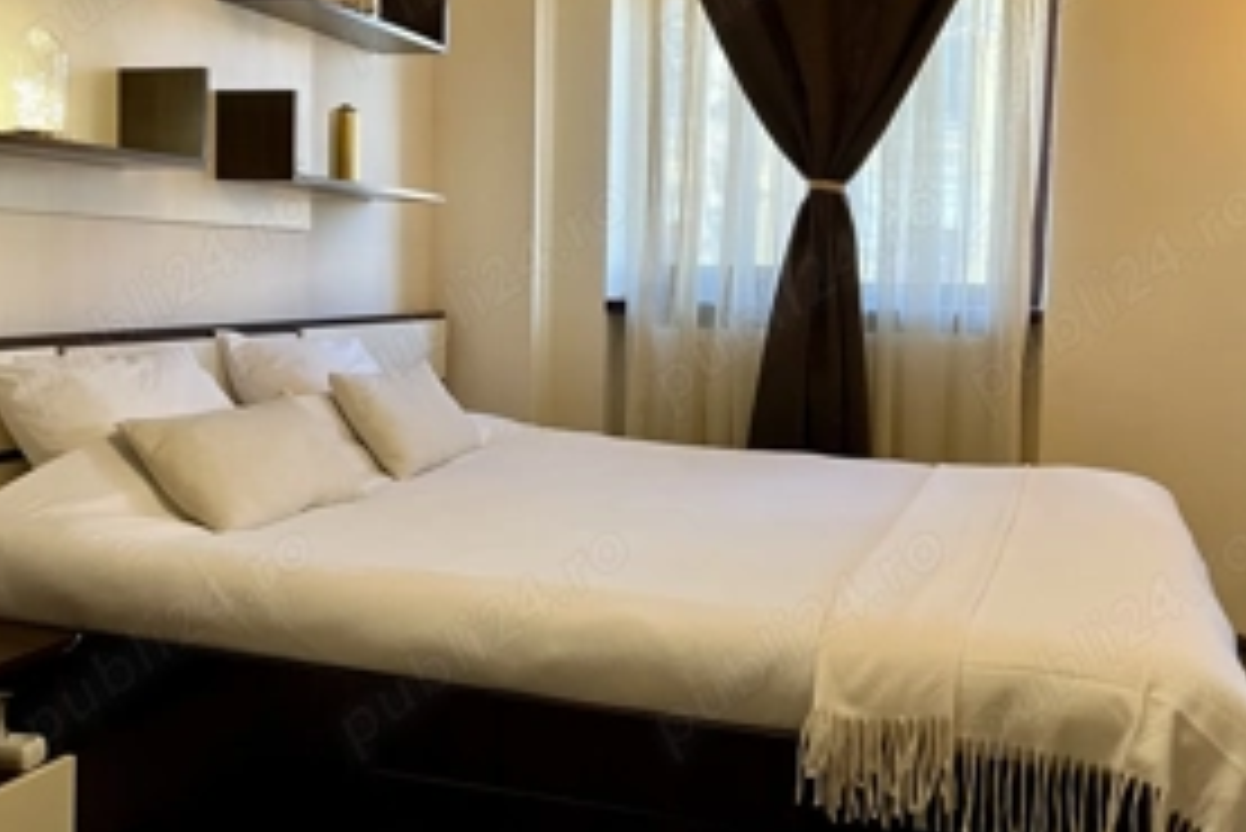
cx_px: 639
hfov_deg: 49.5
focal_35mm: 39
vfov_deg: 34.2
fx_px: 1350
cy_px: 369
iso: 320
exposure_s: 1/60
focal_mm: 5.7
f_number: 1.5
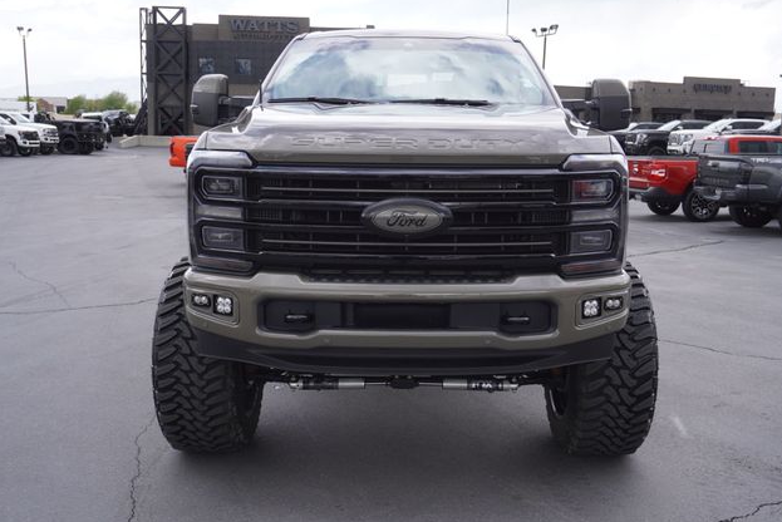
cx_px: 399
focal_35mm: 37
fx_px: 804
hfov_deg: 51.9
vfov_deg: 36.0
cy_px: 262
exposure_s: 1/125
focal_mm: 24
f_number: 6.3
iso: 100
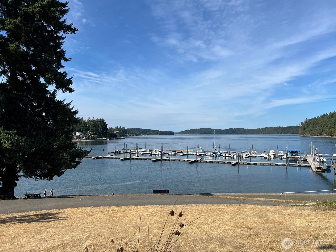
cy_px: 126
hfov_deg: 67.3
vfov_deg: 53.1
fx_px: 252
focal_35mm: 26
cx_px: 168
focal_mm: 5.7
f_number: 1.5
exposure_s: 1/5882
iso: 50
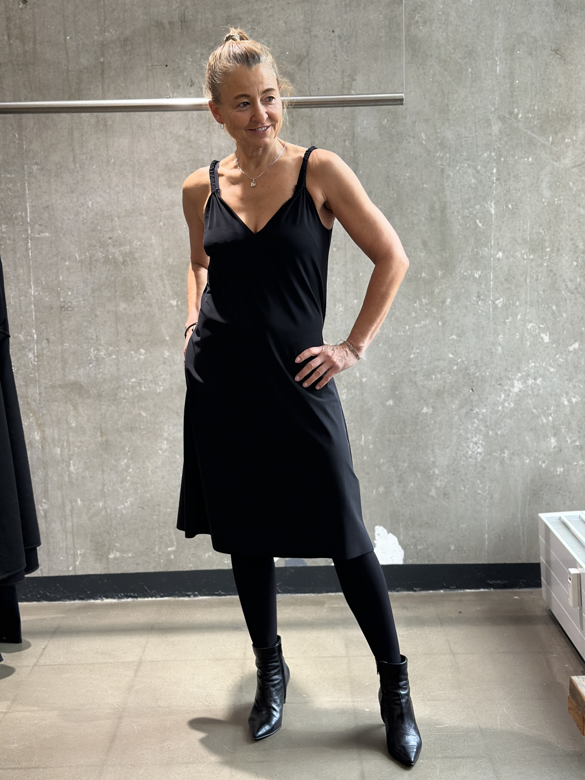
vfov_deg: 39.7
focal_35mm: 48
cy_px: 390
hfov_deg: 30.3
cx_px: 292
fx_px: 1082
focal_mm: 6.86
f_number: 1.78
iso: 160
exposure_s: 1/100
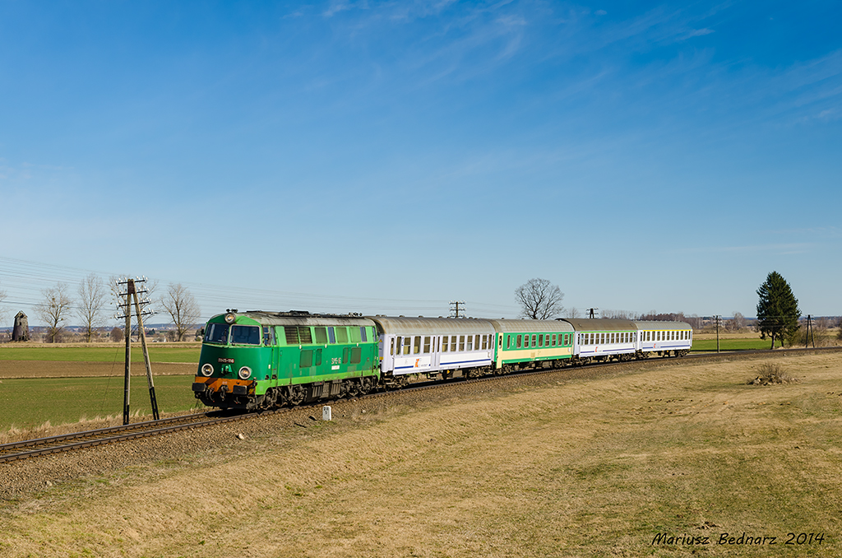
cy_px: 279
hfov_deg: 35.1
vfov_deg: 23.7
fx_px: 1330
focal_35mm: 57
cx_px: 421
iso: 100
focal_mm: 38
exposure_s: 1/250
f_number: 10
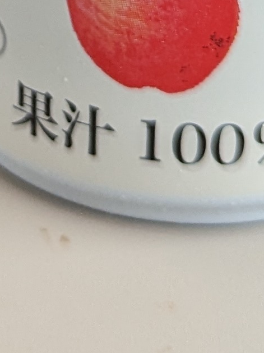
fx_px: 1588
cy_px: -282
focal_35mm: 156
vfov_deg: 11.7
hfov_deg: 9.4
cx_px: -17
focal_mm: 6.81
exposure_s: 1/354
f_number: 1.85
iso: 308
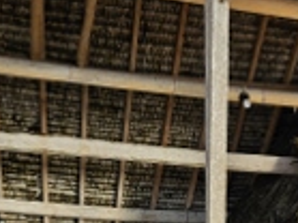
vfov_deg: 15.9
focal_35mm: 82
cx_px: 256
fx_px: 705
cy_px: 372
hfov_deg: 23.4
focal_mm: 5.4
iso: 40
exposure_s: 1/225
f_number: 1.8
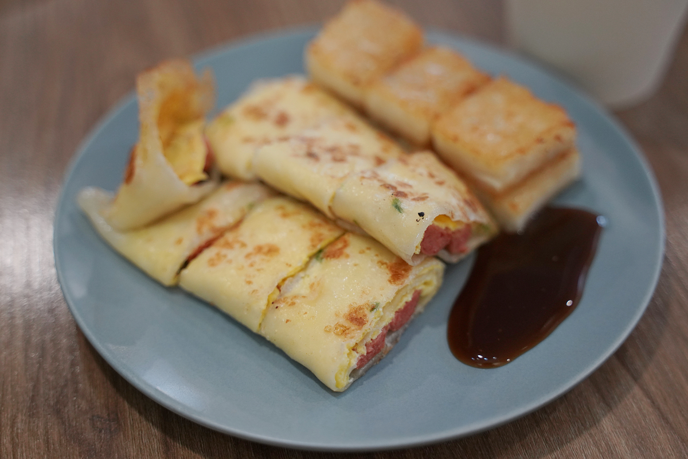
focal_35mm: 55
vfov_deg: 24.6
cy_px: 230
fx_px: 1051
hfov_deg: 36.2
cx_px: 344
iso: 1600
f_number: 3.2
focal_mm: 55
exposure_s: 1/160
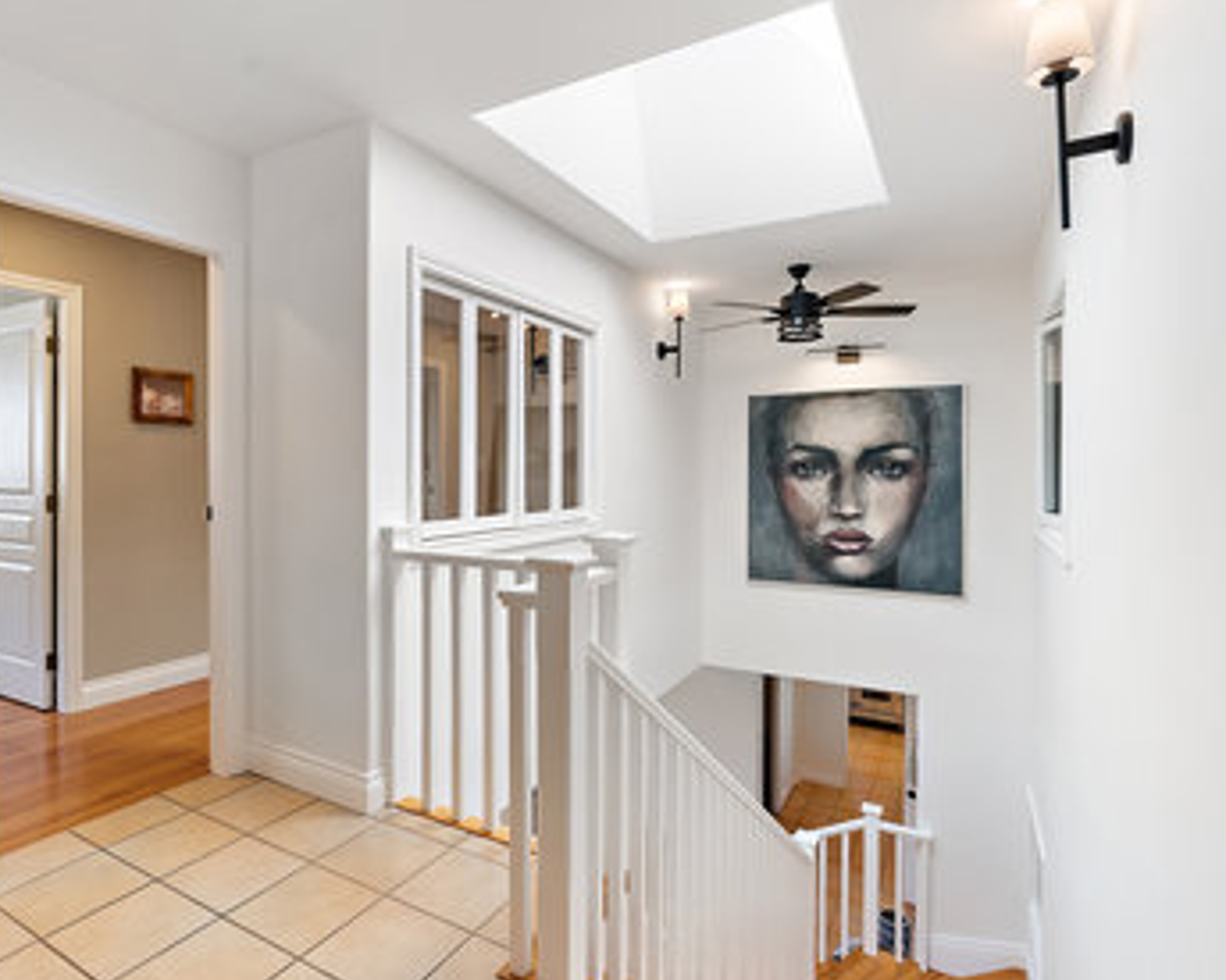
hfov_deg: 82.8
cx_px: 526
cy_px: 474
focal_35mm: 19
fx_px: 689
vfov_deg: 70.8
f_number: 7.1
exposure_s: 1/8
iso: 400
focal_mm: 16
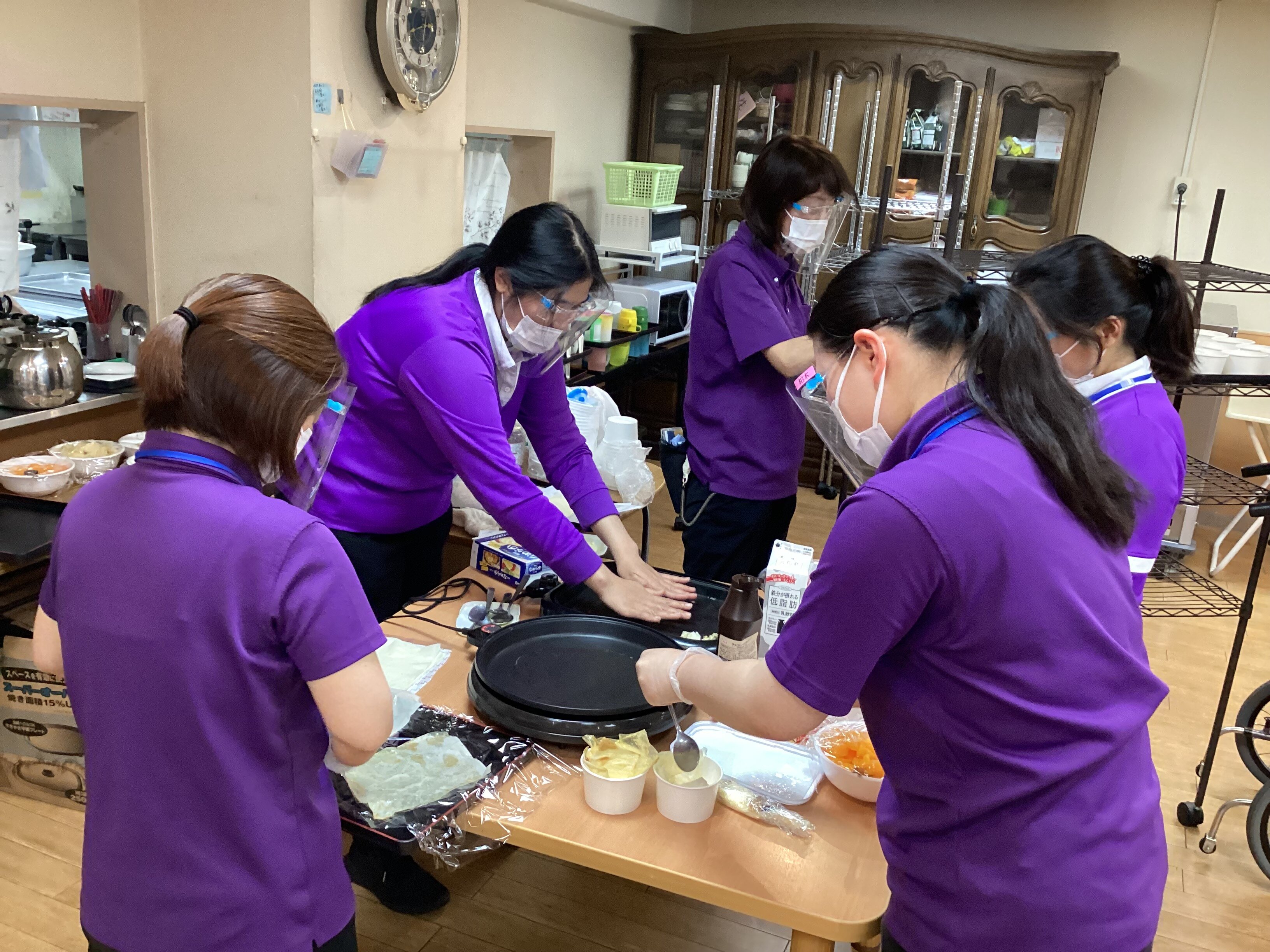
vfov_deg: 45.4
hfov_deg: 58.4
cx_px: 635
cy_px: 476
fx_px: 1137
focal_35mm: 31
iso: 250
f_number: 2.4
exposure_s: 1/60
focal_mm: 3.3
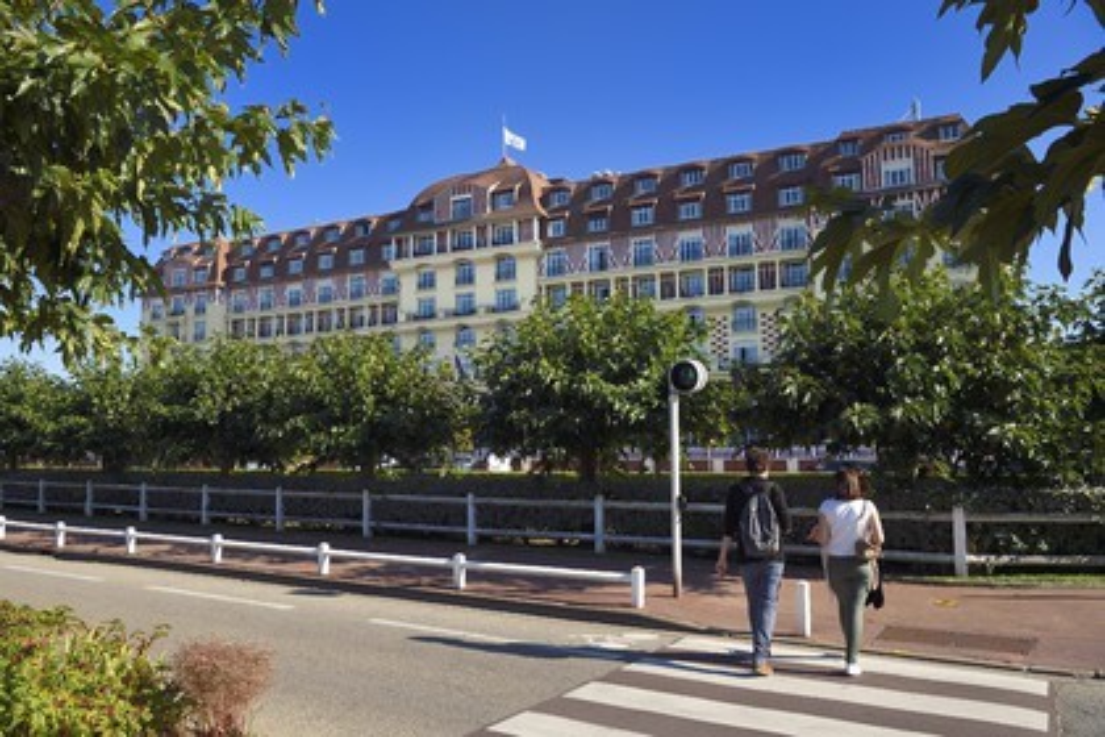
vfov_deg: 43.6
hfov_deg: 61.9
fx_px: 921
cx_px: 552
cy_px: 368
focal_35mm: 30
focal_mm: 30
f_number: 10
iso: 200
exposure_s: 1/250
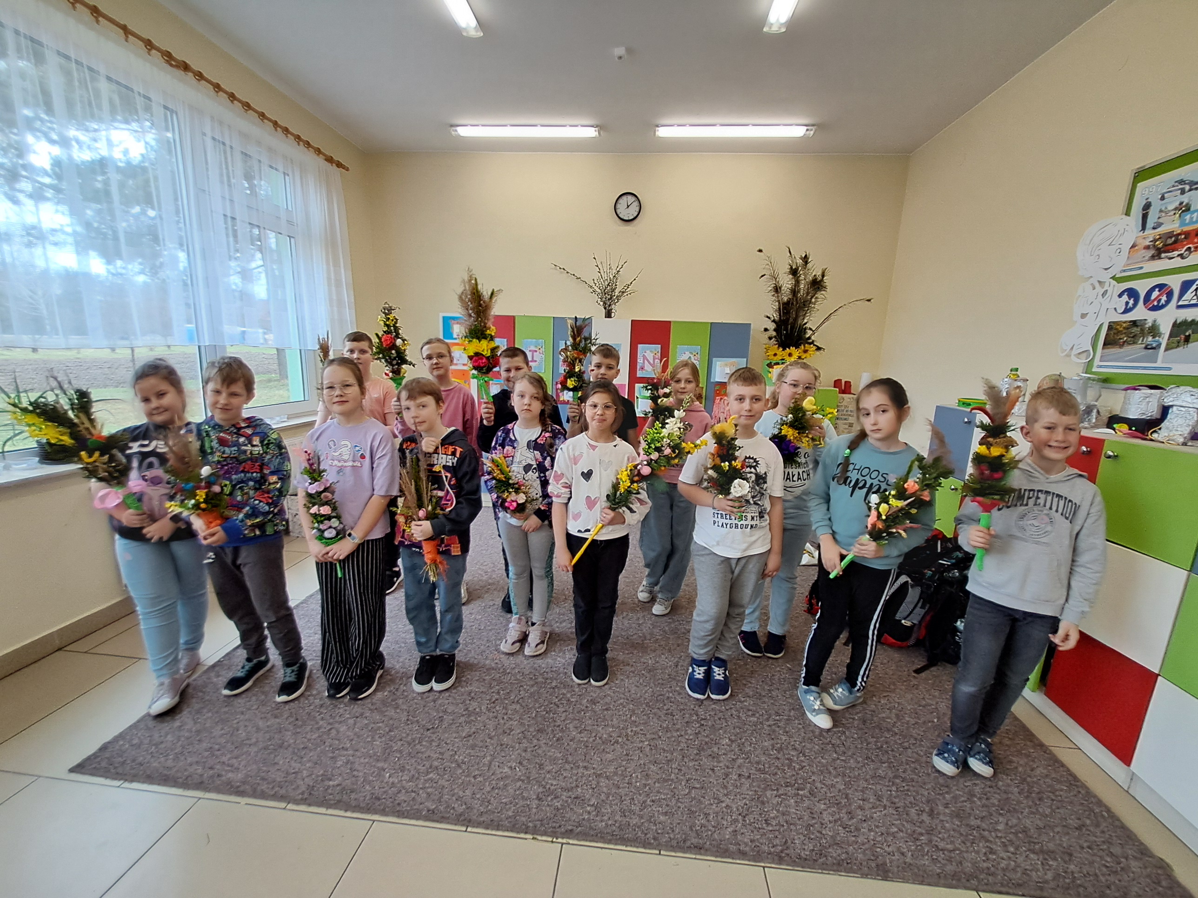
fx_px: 450
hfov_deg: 106.2
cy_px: 449
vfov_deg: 89.9
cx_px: 599
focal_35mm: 13
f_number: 2.2
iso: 50
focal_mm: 1.13
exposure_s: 1/50
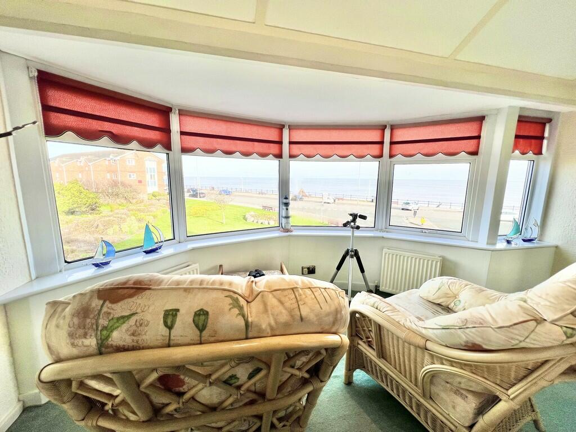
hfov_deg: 106.2
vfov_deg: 89.9
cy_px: 216
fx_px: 216
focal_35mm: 13
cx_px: 288
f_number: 1.8
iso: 32
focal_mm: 1.57
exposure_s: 1/436
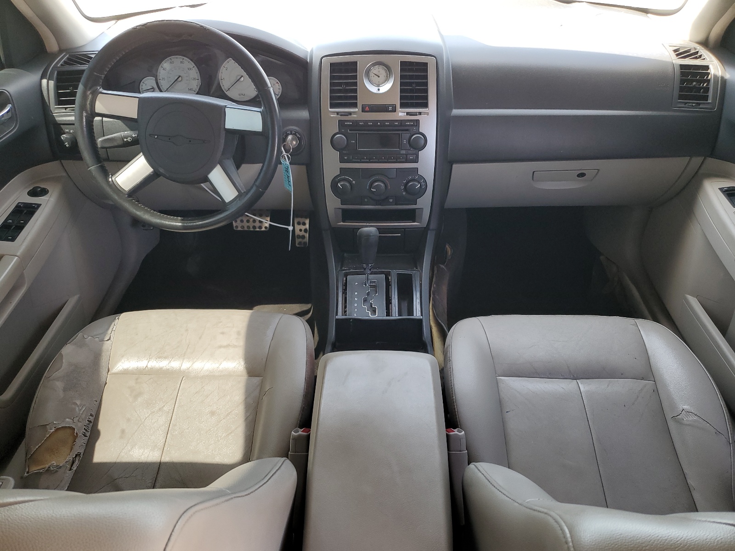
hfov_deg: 67.3
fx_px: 552
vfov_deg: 53.1
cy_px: 276
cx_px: 368
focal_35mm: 26
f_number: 1.5
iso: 63
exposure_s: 1/120
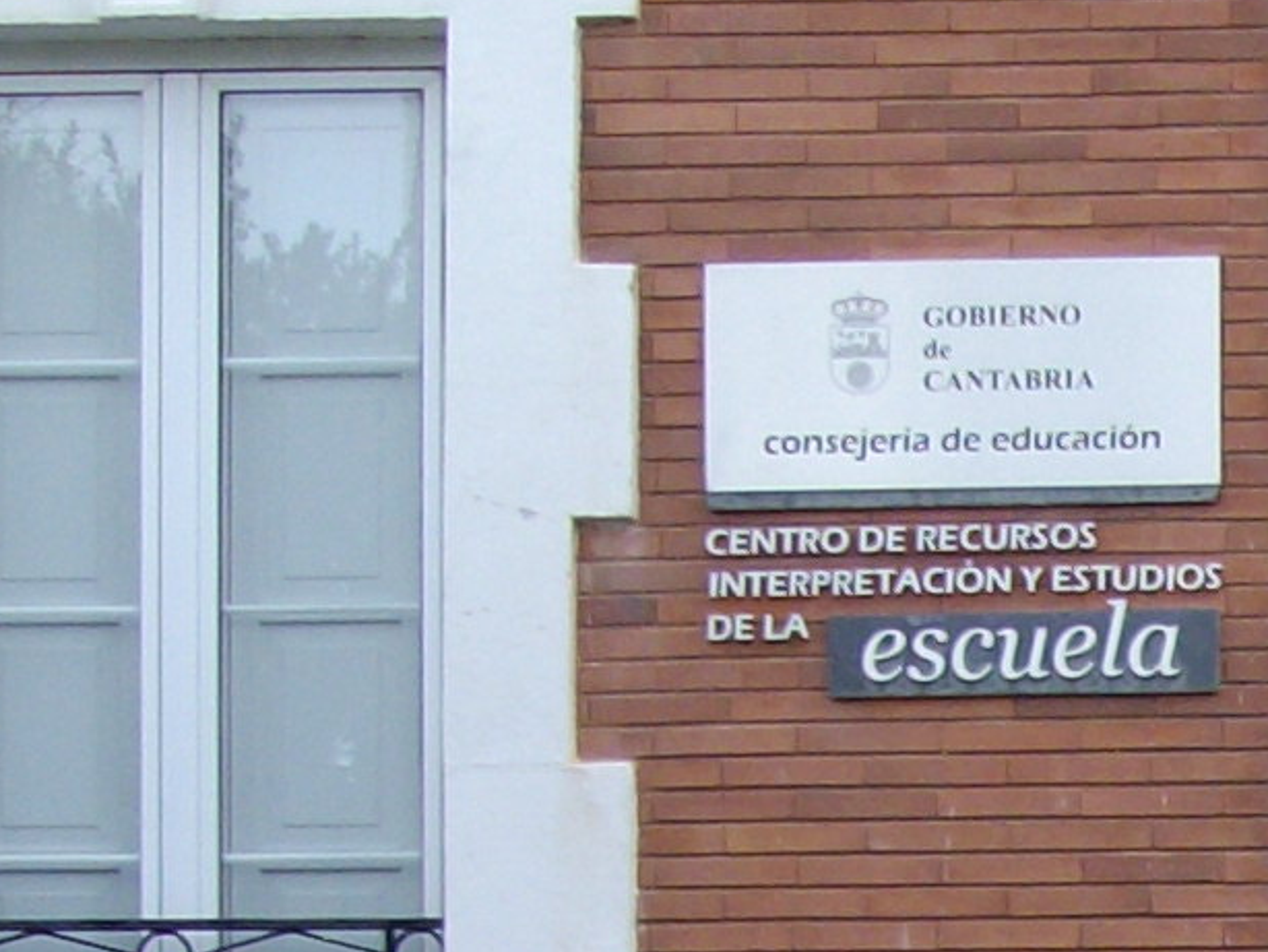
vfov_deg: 8.0
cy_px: 1588
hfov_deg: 10.1
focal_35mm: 180
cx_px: 2559
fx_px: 6596
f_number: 2.7
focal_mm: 6
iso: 80
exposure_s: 1/200
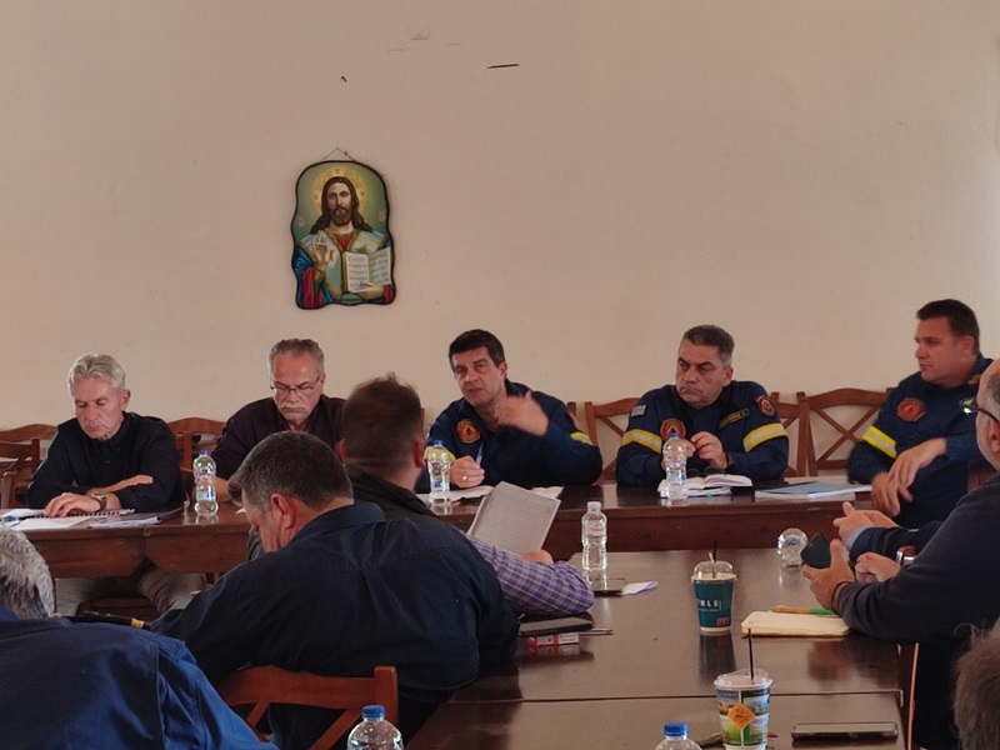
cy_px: 375
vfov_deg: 54.9
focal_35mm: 25
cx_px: 500
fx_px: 722
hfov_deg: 69.4
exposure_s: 1/33
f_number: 1.9
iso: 357
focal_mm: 6.04
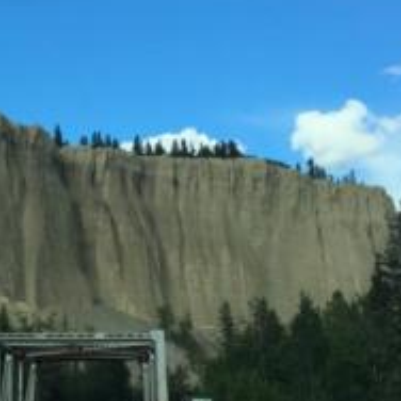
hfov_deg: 24.9
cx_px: 81
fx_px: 891
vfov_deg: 25.0
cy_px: 304
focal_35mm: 68
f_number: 2.2
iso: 25
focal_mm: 4.15
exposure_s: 1/1131
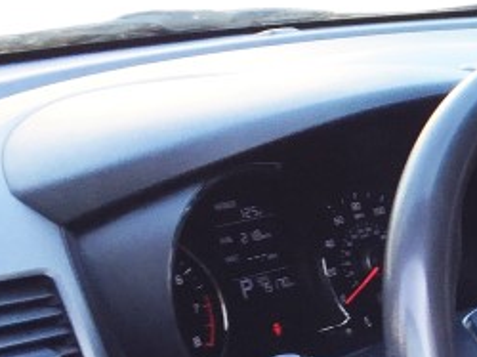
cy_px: 283
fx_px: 1638
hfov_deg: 14.7
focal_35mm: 119
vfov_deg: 12.4
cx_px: 834
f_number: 2.2
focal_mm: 4.15
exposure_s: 1/120
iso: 40
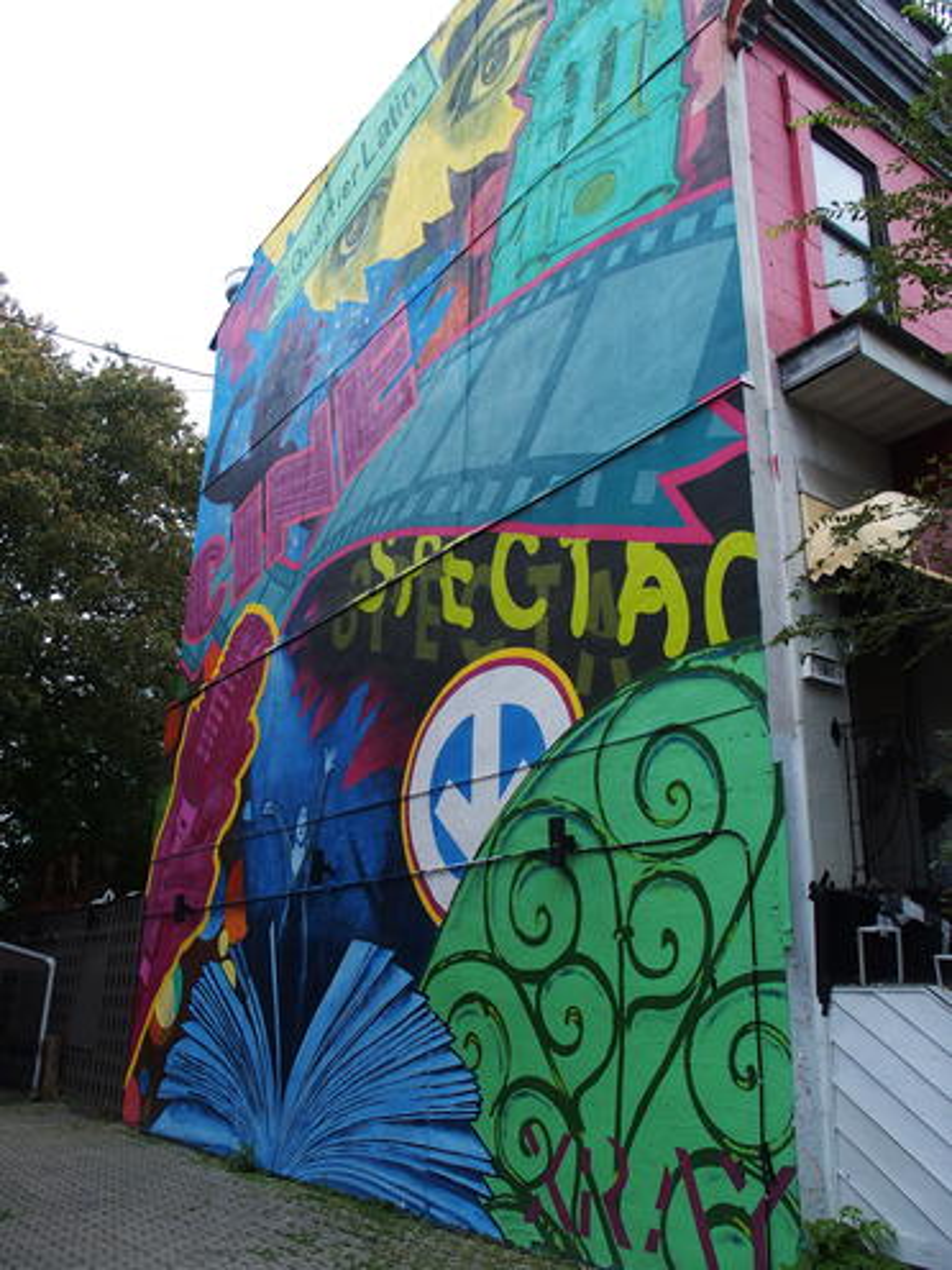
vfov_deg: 63.4
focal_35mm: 28
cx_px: 476
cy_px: 635
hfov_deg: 49.7
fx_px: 1027
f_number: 3.5
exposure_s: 1/320
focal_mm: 6
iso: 100
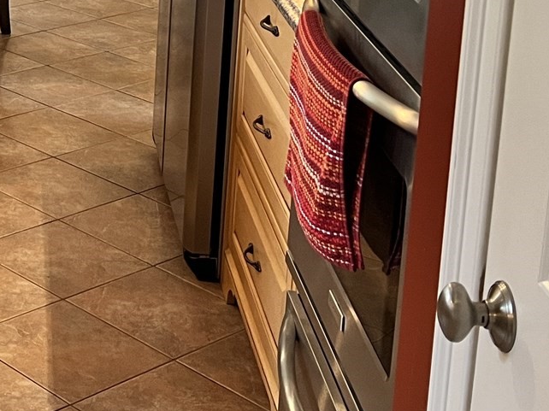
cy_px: -125
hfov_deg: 20.5
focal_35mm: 83
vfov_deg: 16.7
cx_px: -253
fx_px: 1316
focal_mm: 5.7
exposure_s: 1/60
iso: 100
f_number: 1.5
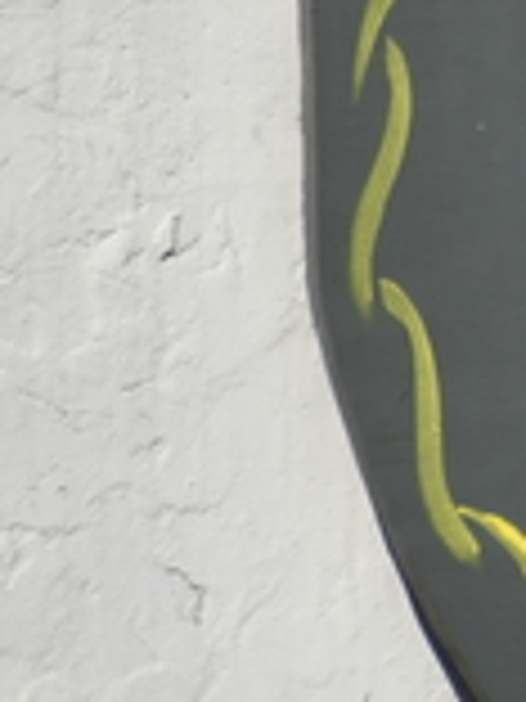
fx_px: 47896
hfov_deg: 0.6
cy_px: -1008
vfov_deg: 0.8
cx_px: 1200
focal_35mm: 2364
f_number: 8
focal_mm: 300
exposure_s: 1/640
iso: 100
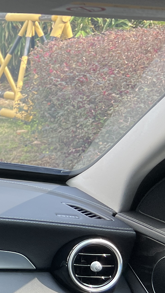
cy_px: 252
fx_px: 692
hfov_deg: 10.9
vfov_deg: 23.4
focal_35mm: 89
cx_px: -266
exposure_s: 1/247
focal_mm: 5.7
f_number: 1.5
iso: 40
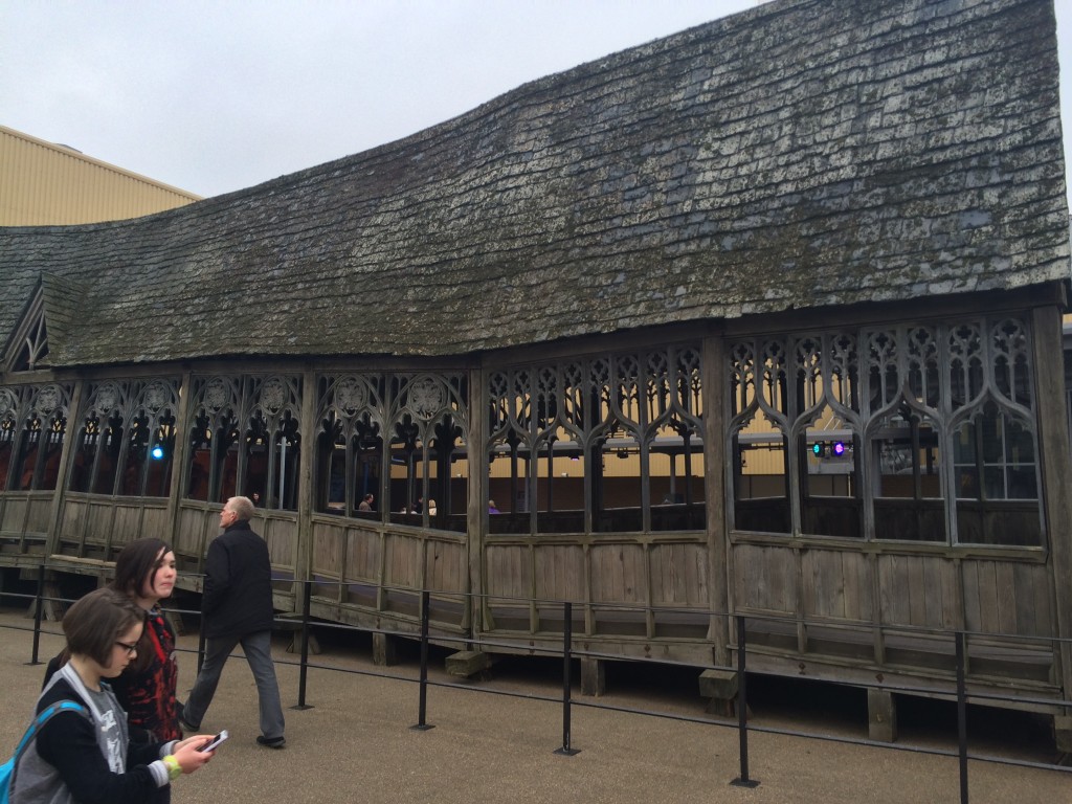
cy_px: 402
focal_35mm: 29
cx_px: 536
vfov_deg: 48.2
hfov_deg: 61.7
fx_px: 898
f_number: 2.2
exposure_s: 1/120
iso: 32
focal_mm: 4.15
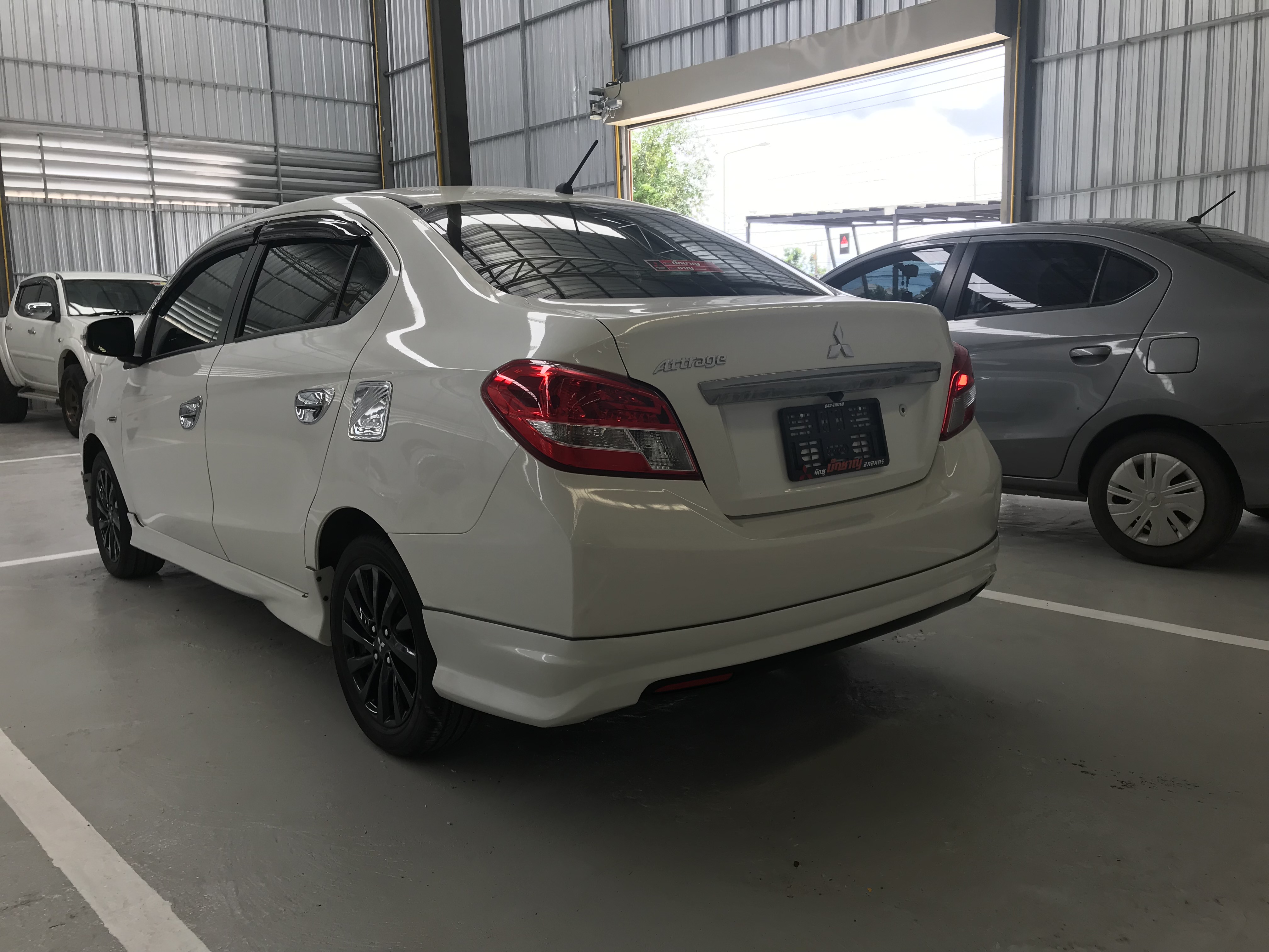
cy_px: 476
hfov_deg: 63.4
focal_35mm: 28
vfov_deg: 49.7
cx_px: 634
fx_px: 1026
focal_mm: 3.99
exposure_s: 1/222
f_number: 1.8
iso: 20
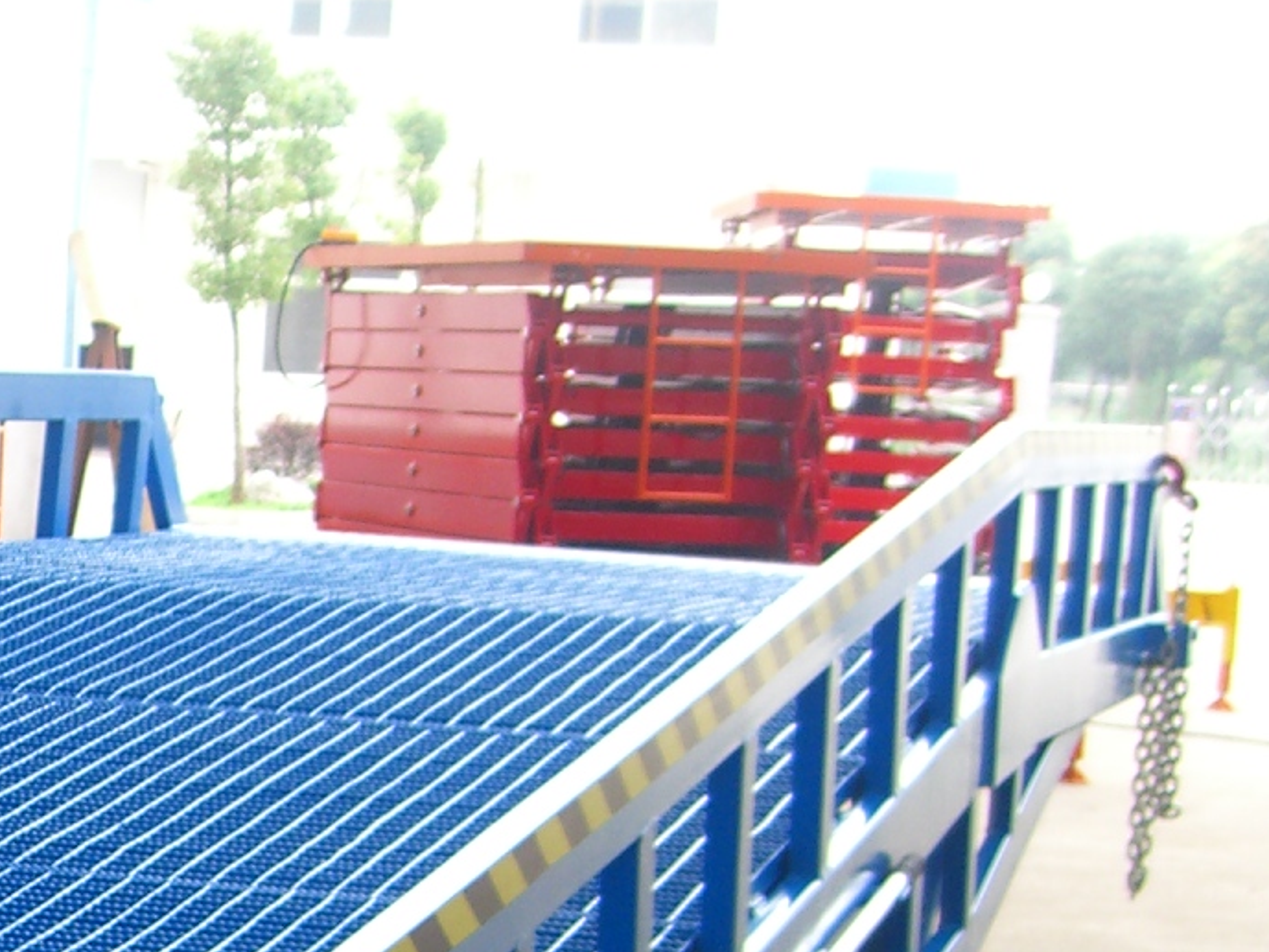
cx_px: -519
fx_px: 4143
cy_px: 1217
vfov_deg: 12.7
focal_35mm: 113
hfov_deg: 16.2
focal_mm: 7.9
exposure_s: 1/100
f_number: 2.8
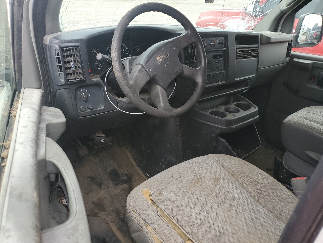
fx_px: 243
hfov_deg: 67.3
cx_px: 162
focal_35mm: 26
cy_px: 122
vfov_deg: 53.1
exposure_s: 1/217
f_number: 1.5
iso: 50
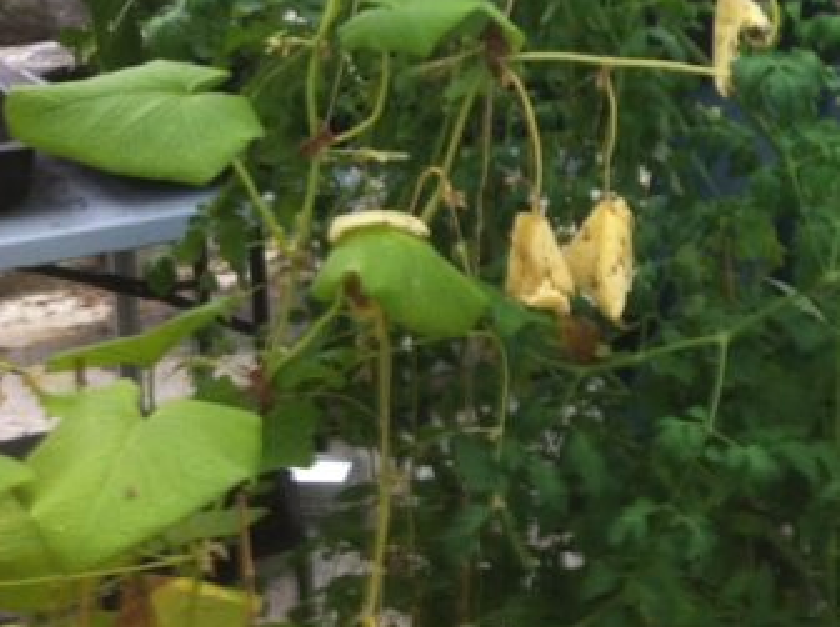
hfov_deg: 23.3
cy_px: -65
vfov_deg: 17.7
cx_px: 860
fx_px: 1939
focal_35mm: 80
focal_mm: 3.85
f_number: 2.8
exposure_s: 1/15
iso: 100
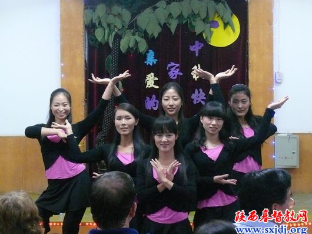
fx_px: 694
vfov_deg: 19.1
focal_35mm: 77
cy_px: 111
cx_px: 138
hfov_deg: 25.3
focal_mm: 11.7
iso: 800
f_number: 3.2
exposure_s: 1/25
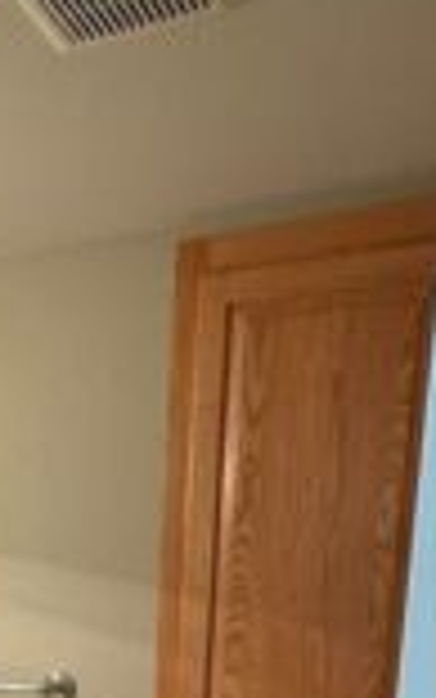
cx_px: -27
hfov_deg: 23.9
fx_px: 969
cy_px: 813
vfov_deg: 33.2
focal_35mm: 51
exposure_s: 1/120
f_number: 2.2
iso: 320
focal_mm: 2.22
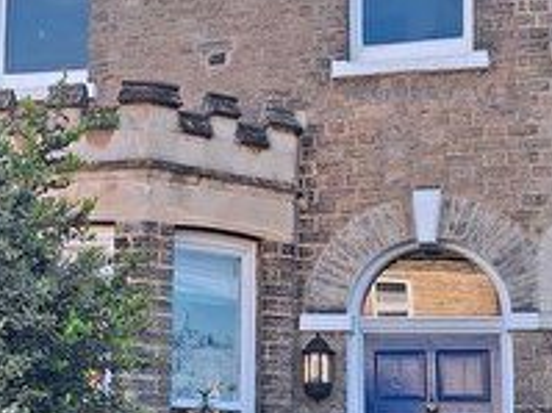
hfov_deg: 24.1
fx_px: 1291
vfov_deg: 18.2
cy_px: 259
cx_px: 205
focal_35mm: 81
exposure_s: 1/598
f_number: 1.8
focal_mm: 5.54
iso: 40
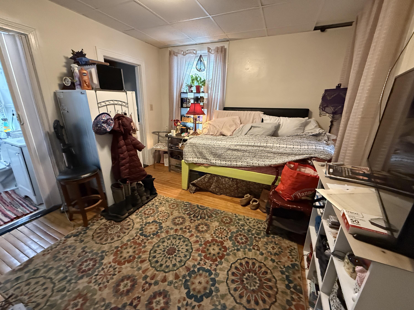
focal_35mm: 14
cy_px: 155
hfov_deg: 102.1
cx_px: 207
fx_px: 167
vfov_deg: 85.7
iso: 1000
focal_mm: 2.22
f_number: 2.2
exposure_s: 1/60
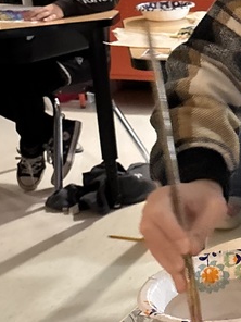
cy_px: 144
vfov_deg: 21.8
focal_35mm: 90
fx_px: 835
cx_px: 371
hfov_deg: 15.1
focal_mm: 5.96
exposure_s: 1/40
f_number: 1.6
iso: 500
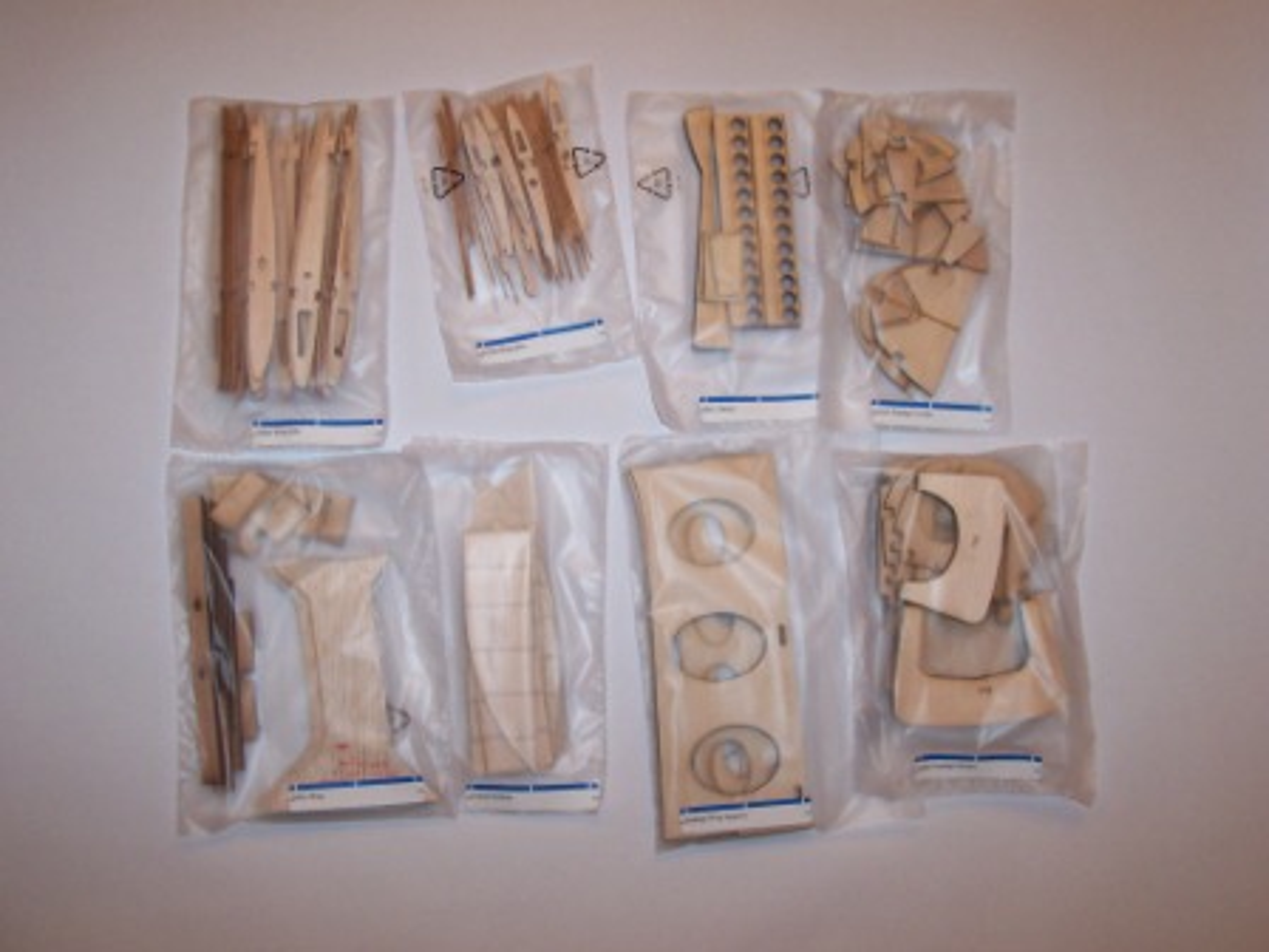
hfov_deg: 50.1
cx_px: 634
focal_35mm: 37
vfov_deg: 38.7
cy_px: 476
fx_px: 1356
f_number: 2.8
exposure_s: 1/60
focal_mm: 5.6
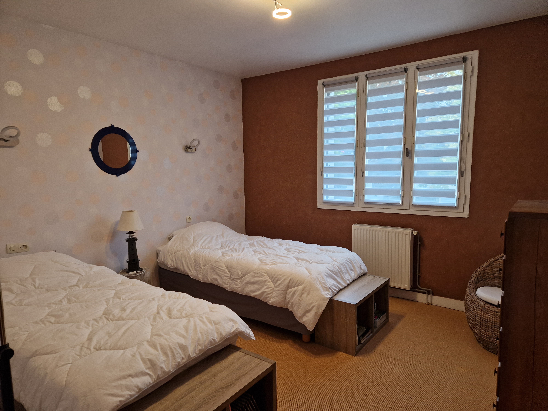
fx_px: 364
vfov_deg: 58.9
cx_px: 274
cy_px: 206
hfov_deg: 73.9
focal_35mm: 23
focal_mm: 5.4
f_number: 1.8
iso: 320
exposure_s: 1/100
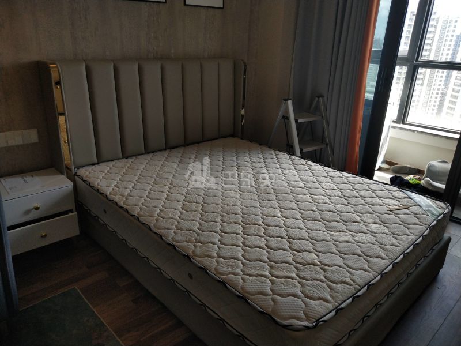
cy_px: 173
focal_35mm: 30
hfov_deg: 60.0
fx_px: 400
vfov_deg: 46.8
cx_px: 230
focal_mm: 3.95
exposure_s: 1/188
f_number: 1.8
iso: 51
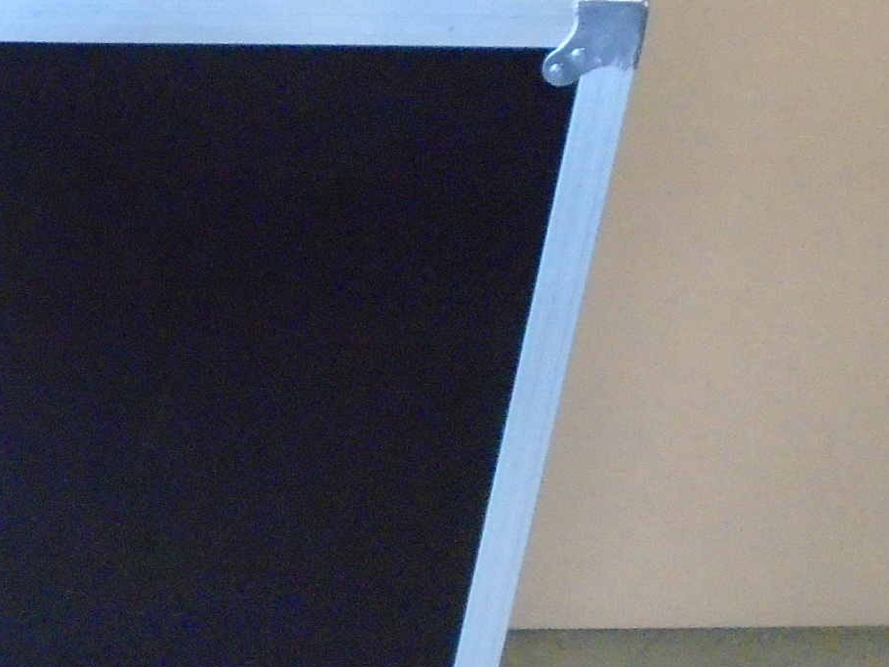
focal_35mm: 74
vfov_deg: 19.9
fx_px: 1900
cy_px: 340
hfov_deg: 23.2
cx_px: -287
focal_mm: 4.6
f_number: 3.2
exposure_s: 1/50
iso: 800
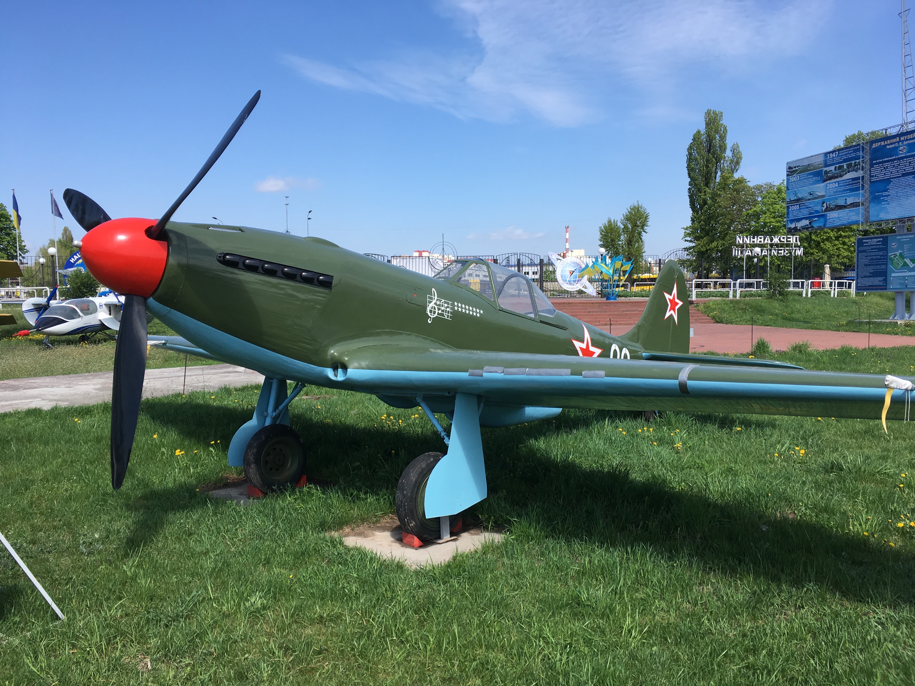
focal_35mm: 29
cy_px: 343
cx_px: 458
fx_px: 767
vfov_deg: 48.2
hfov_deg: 61.7
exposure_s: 1/1012
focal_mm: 4.15
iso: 25
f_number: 2.2
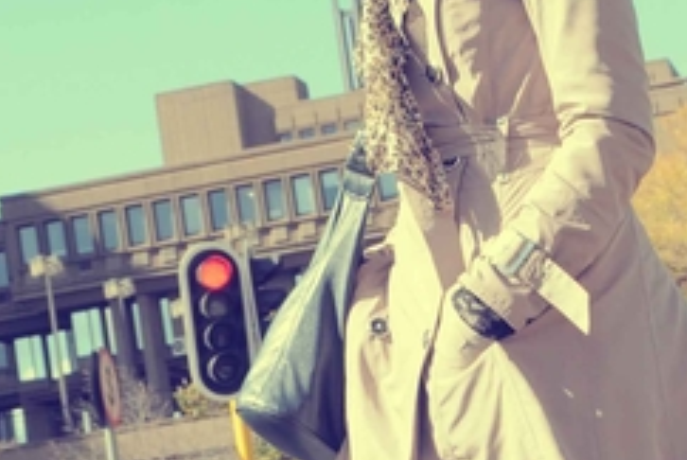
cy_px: 456
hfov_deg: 15.2
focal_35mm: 134
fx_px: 2560
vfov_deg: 10.2
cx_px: 582
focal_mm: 24
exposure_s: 1/250
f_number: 8
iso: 200
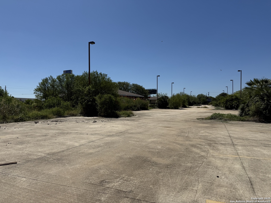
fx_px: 188
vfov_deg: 56.8
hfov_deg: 71.6
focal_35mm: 24
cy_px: 102
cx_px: 136
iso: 80
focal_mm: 6.76
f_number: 1.78
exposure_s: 1/10309
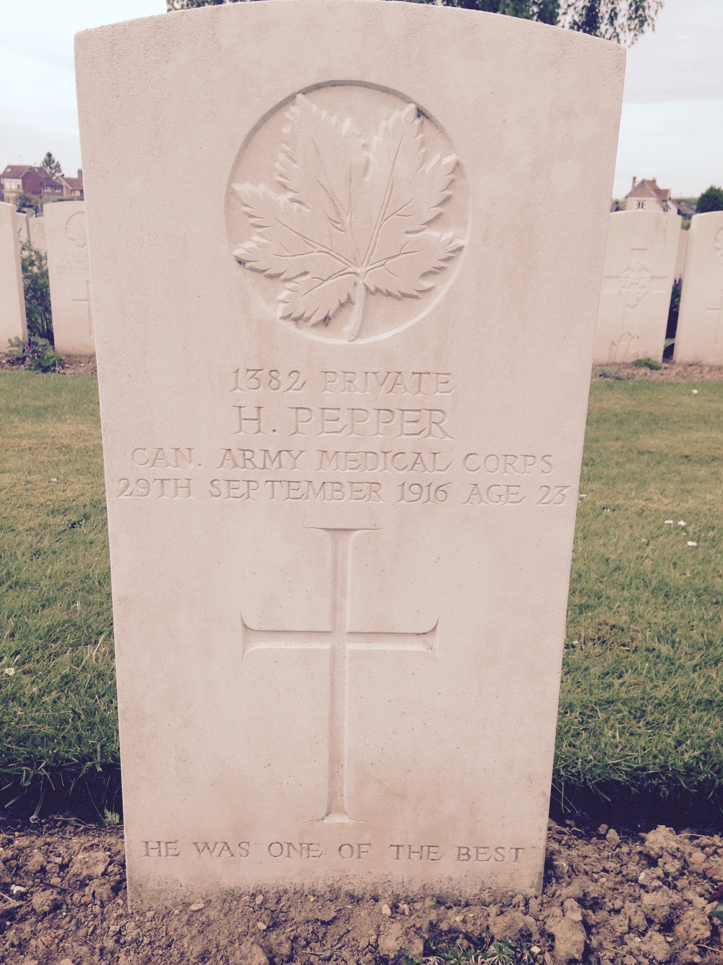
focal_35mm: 33
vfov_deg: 55.4
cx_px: 362
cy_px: 482
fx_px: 919
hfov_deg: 42.9
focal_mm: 4.12
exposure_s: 1/1130
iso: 50
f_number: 2.4
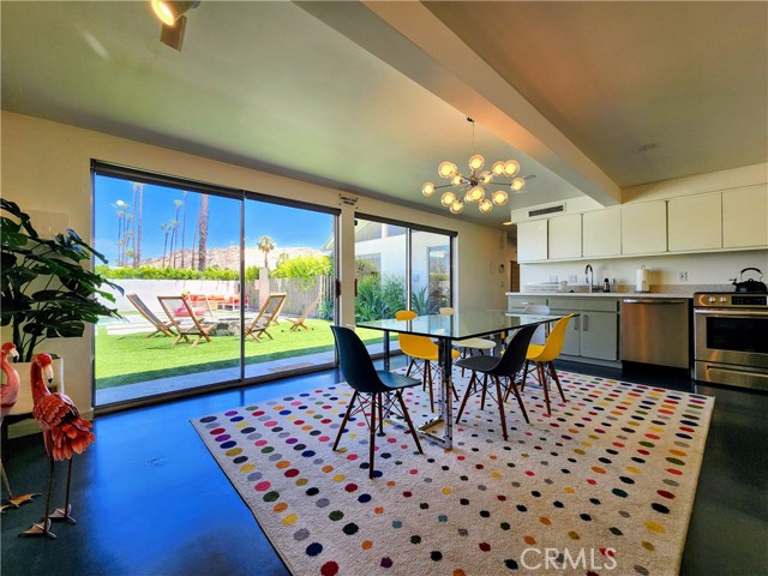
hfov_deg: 106.2
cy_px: 288
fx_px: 288
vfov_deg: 89.9
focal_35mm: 13
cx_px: 384
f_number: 2.2
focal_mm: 2.2
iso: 50
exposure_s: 1/238
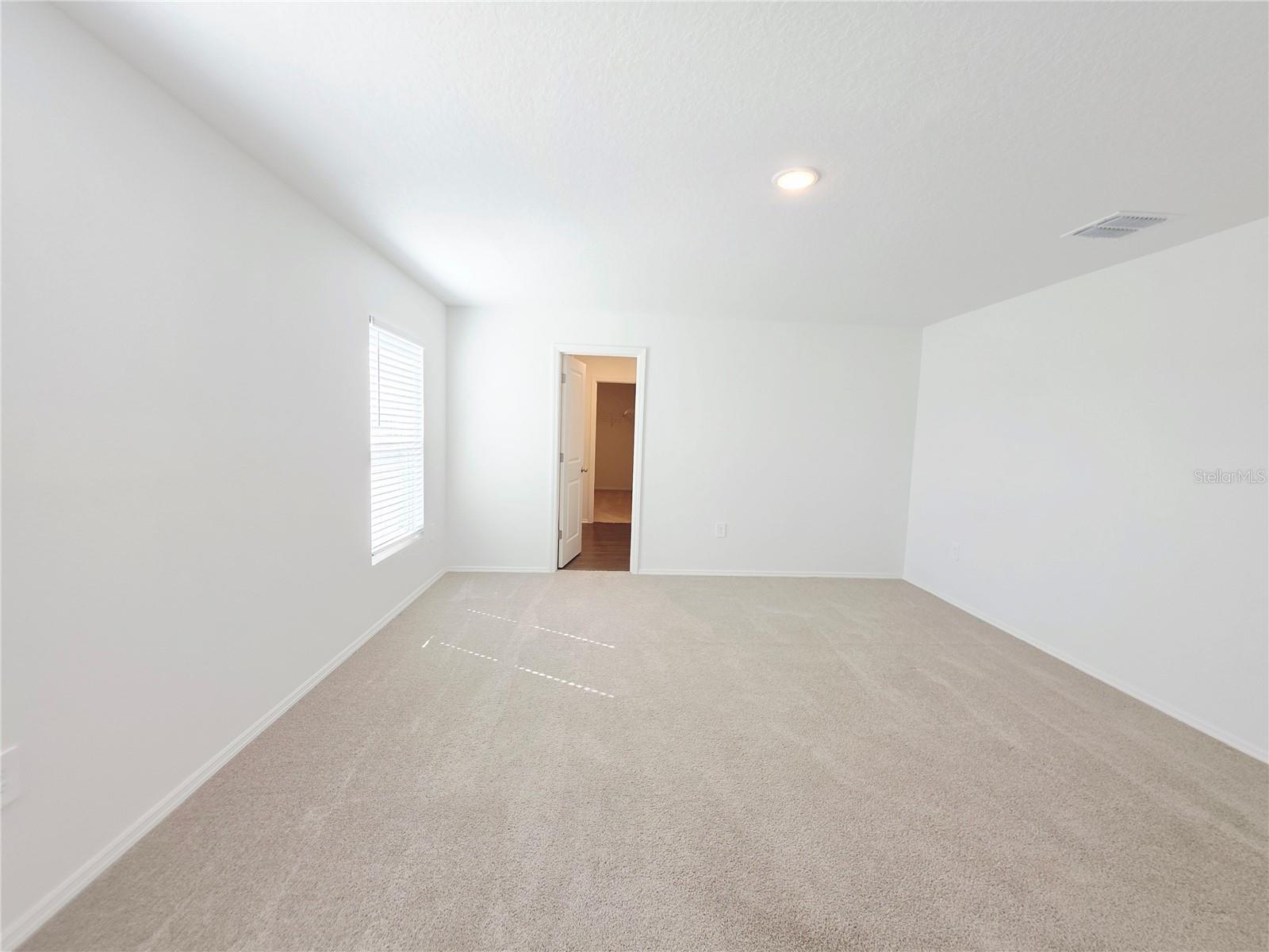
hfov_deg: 106.2
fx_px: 477
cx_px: 634
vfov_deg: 89.9
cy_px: 476
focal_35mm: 13
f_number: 1.9
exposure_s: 1/120
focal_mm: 2.2
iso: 50
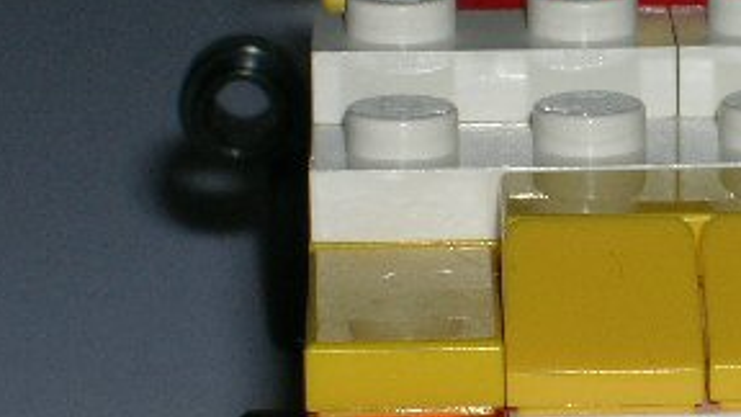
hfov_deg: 7.2
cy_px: 223
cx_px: 780
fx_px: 5895
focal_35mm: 300
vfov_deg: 4.0
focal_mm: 17.1
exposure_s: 1/60.1
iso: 50
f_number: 8.2
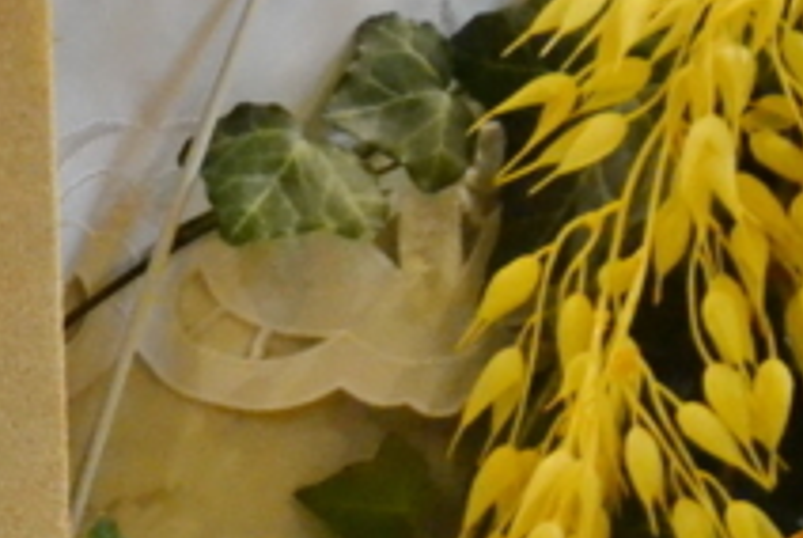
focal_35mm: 810
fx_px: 18092
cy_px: 475
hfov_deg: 2.5
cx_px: -735
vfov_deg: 1.7
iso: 3200
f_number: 4.8
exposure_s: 1/100
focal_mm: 112
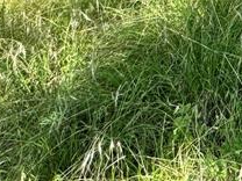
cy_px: -244
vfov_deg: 14.6
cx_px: 471
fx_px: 482
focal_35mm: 69
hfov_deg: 18.9
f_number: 2.2
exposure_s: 1/537
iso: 40
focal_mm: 2.22
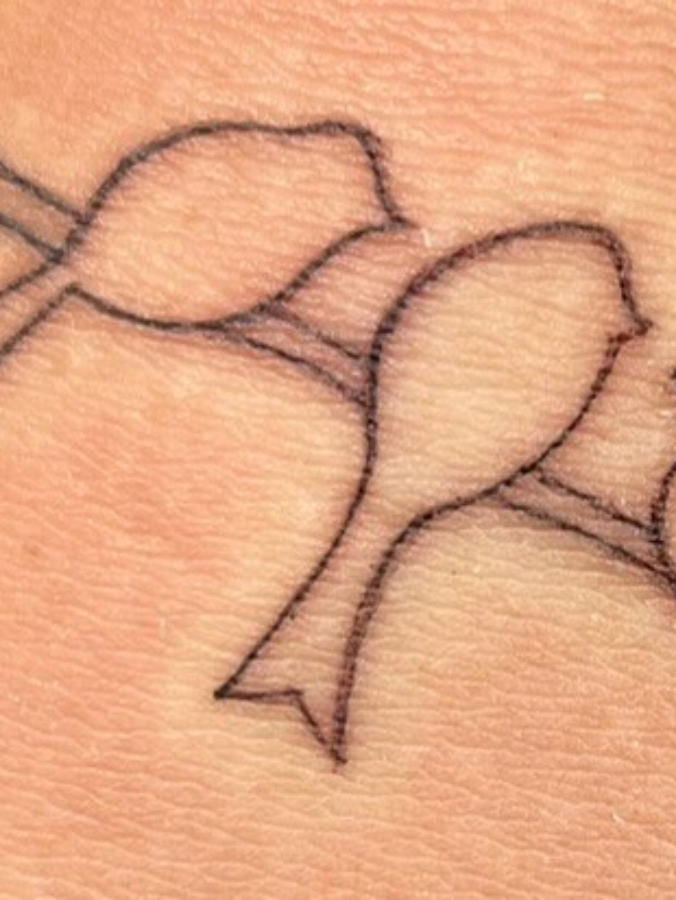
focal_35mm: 129
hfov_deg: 11.2
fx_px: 3357
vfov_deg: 15.1
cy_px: 798
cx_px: 872
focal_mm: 5.1
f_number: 1.6
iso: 50
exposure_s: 1/67
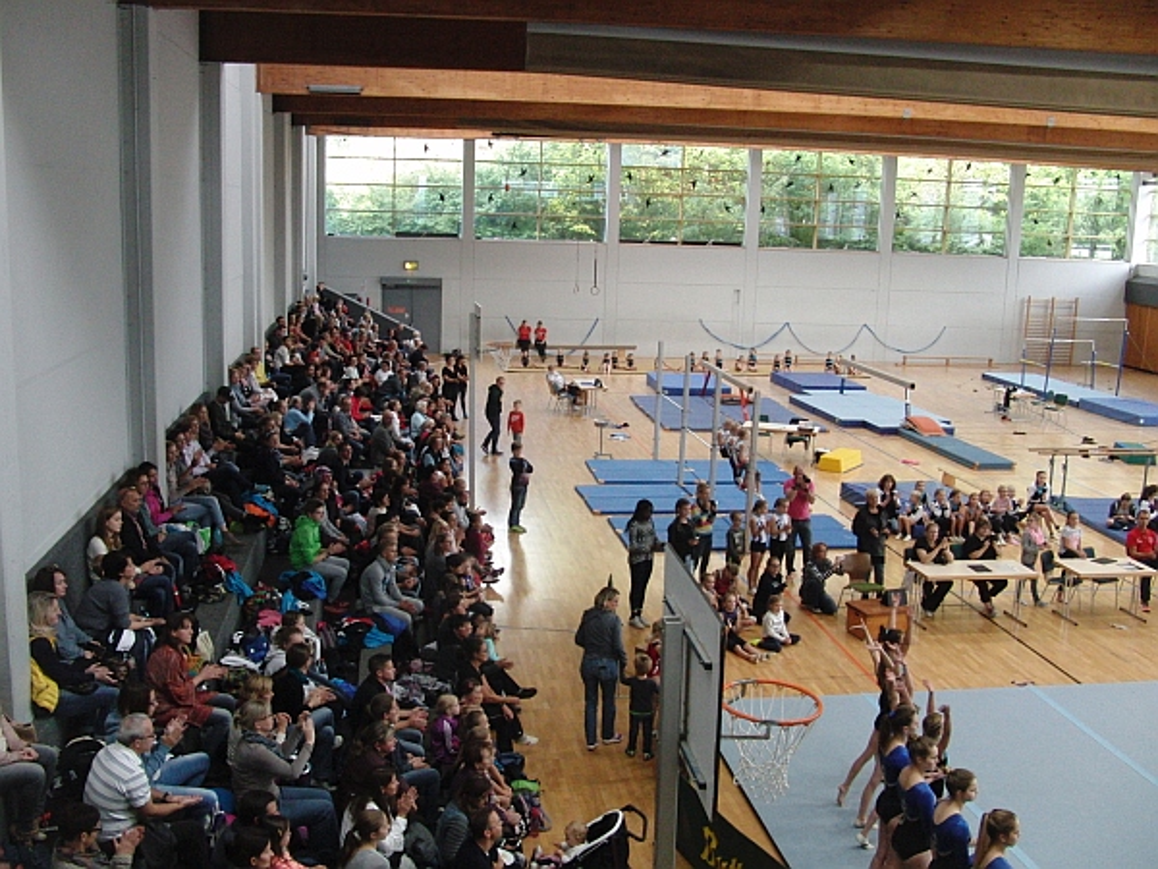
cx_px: 579
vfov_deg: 38.7
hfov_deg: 50.1
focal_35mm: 37
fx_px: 1238
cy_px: 434
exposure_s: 1/80
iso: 400
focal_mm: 6.42
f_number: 3.6
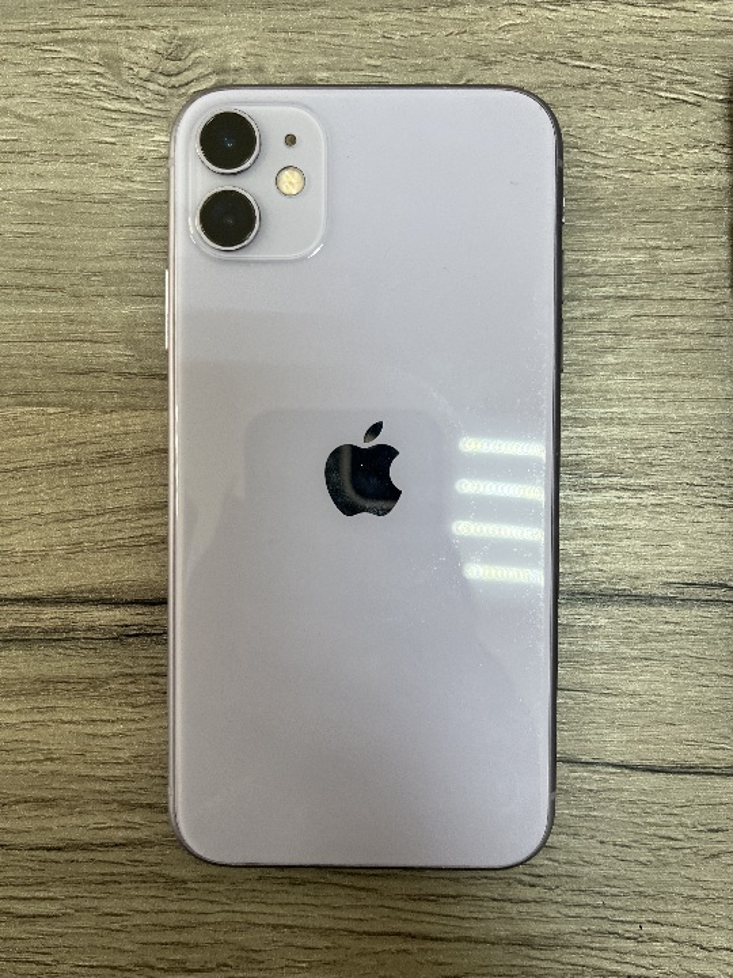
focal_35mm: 26
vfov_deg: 67.3
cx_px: 366
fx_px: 734
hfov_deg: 53.1
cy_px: 489
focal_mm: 5.1
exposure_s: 1/122
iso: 100
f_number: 1.6
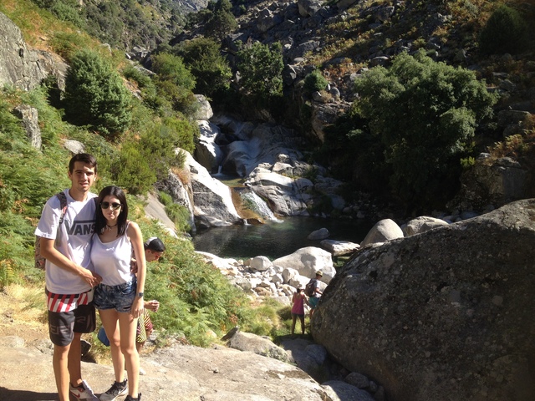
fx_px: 541
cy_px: 200
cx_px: 268
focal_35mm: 35
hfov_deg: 52.6
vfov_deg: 40.7
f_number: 2.4
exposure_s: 1/699
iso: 50
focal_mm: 4.28
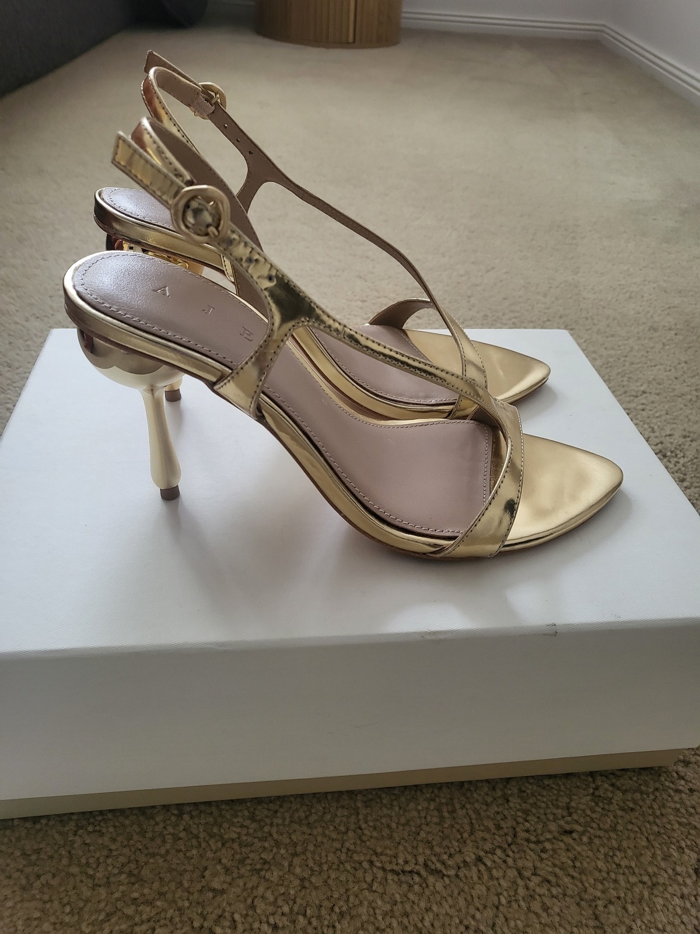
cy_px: 467
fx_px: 701
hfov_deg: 53.1
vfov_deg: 67.3
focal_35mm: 26
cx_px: 350
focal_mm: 4.25
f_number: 1.8
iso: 320
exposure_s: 1/50
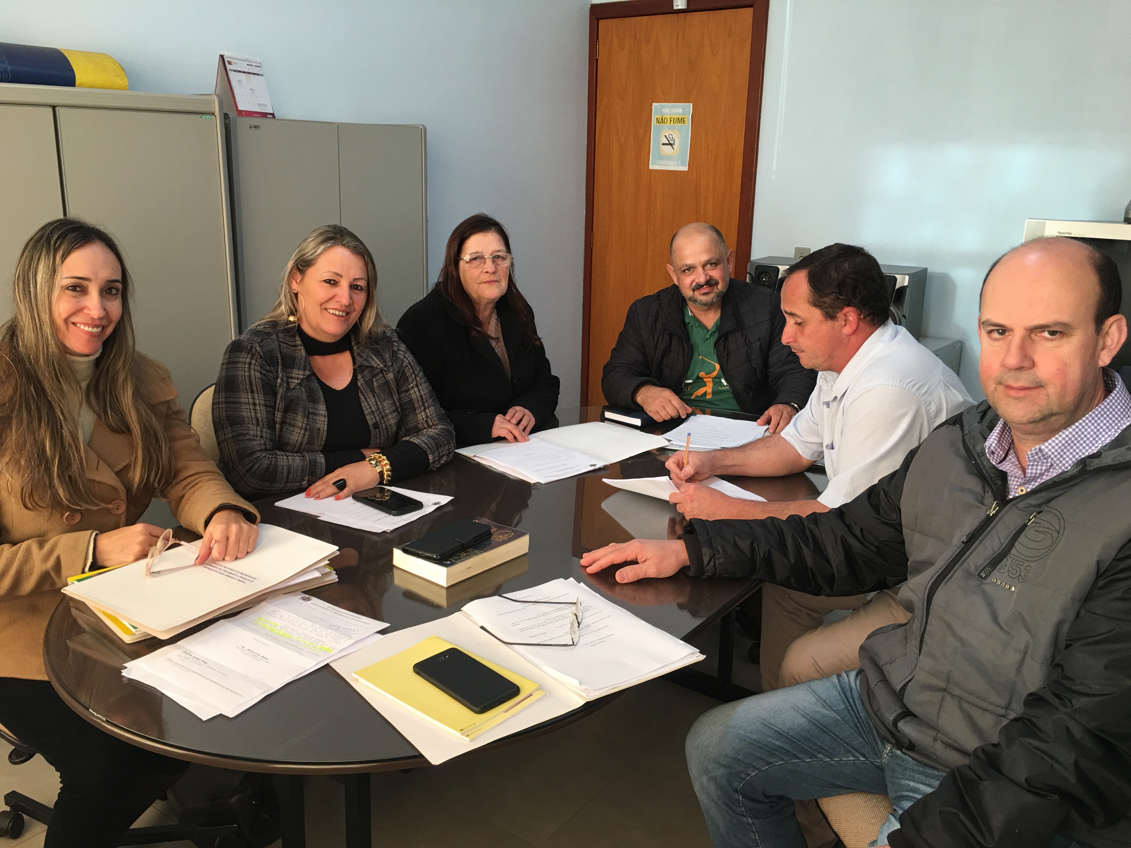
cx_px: 566
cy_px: 424
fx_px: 948
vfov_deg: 48.2
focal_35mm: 29
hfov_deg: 61.7
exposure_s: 1/30
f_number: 2.2
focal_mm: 4.15
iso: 32
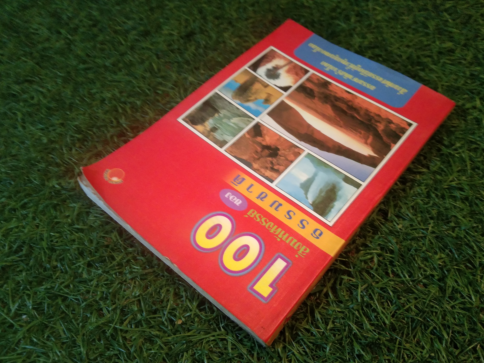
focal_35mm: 31
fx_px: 433
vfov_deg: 45.4
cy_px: 187
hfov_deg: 58.4
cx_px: 243
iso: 527
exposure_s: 1/25
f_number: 2.2
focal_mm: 3.65
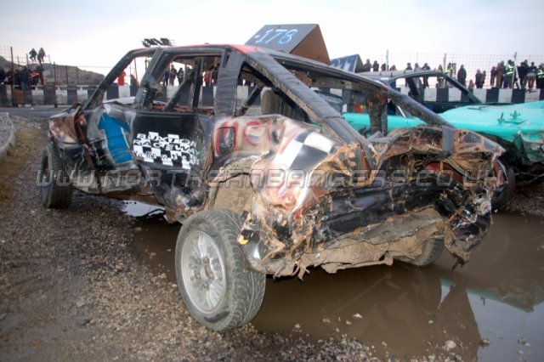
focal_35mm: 33
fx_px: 498
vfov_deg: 39.9
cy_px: 181
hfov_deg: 57.2
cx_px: 272
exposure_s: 1/60
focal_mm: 22
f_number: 4
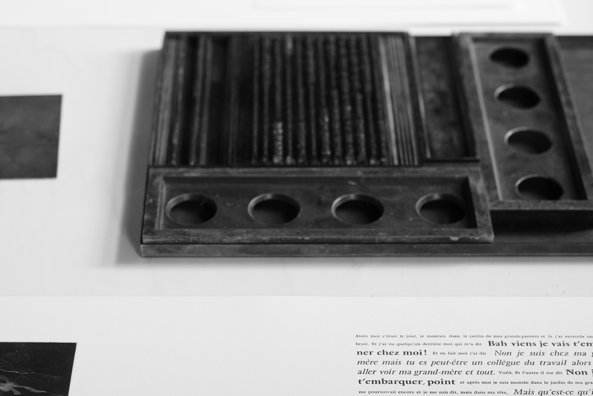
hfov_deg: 23.4
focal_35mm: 87
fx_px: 1433
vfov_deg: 15.7
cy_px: 213
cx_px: 288
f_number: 2.8
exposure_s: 1/60
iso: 400
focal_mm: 55
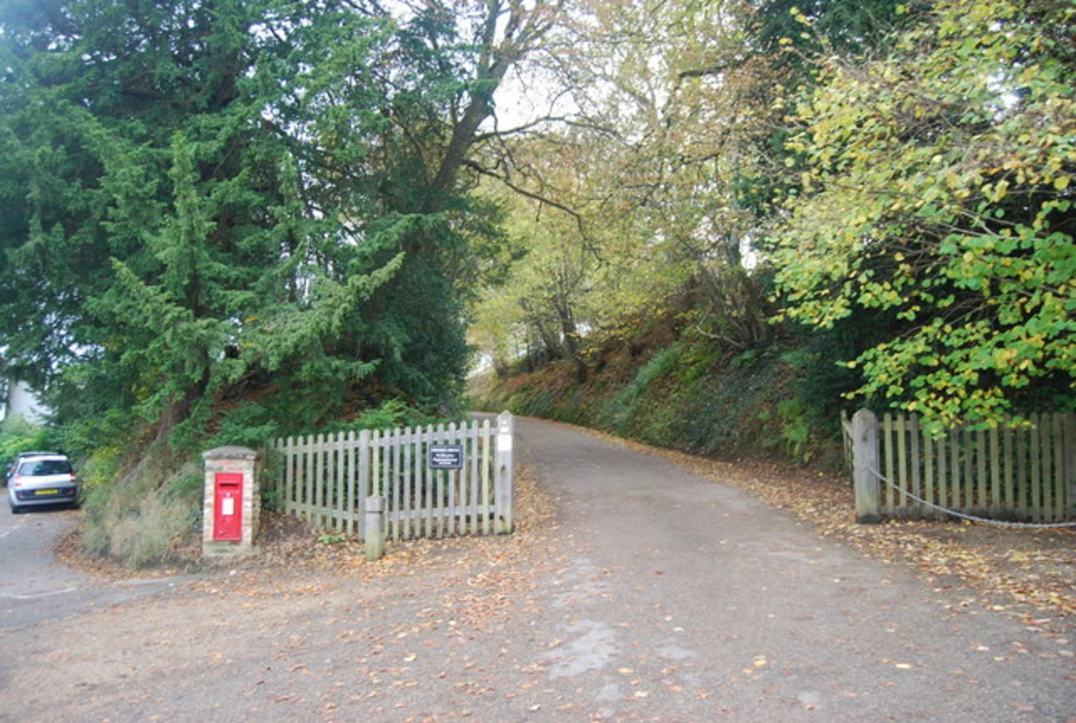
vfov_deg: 48.2
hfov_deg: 67.3
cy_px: 362
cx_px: 538
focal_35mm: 27
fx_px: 809
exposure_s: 1/80
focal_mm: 18
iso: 200
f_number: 4.5
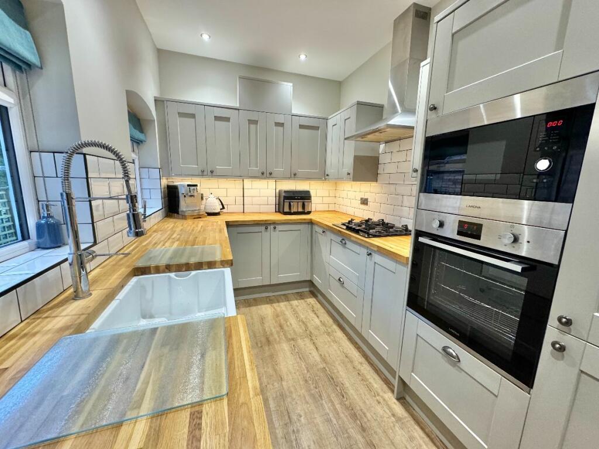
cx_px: 300
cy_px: 224
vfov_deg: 85.7
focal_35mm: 14
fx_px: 242
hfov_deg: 102.1
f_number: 2.2
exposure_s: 1/100
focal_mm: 2.22
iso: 250
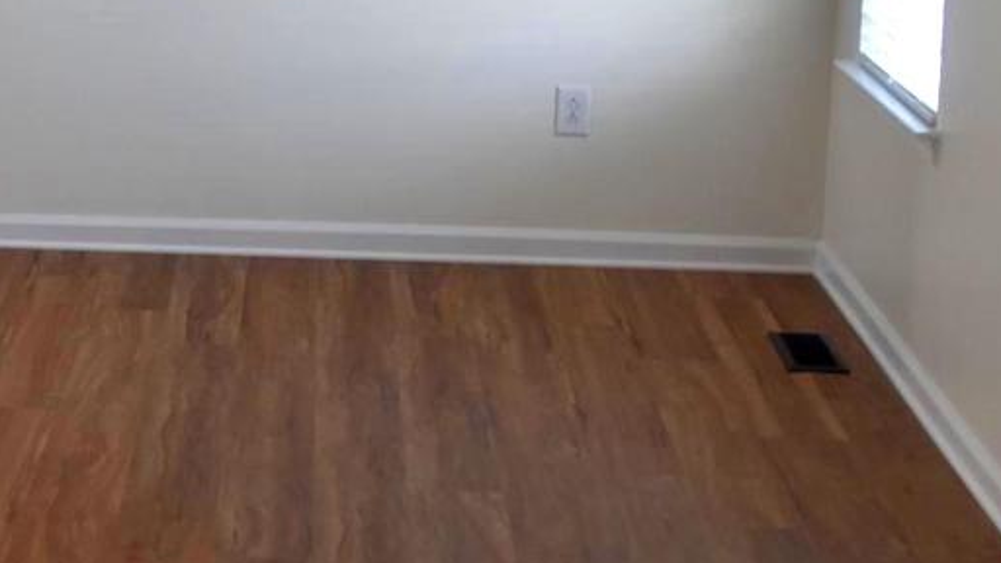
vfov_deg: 11.3
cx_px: -98
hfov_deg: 19.3
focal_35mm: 106
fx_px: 2814
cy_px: 10
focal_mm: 24
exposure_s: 1/60
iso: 500
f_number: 4.5
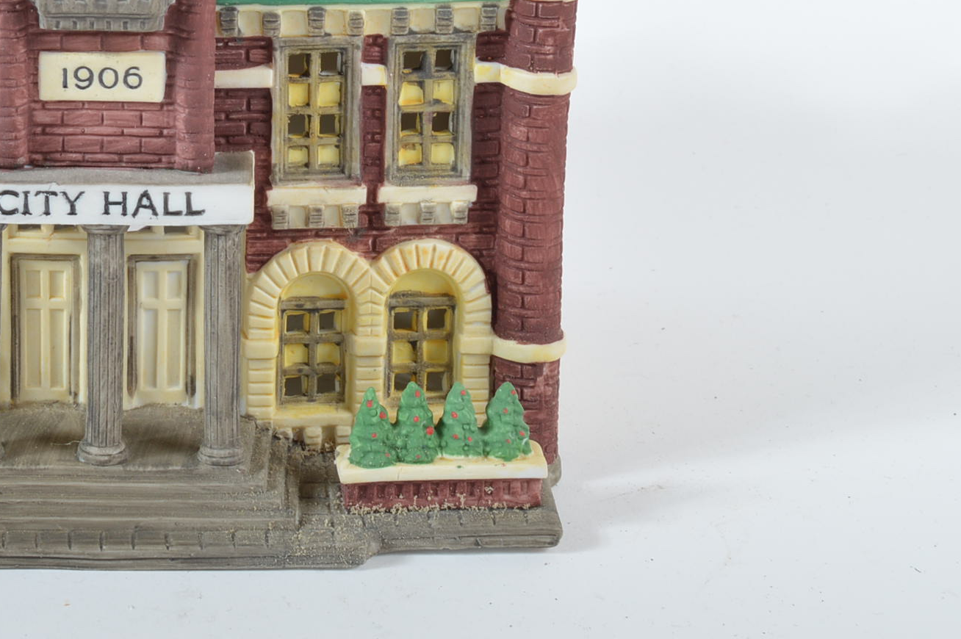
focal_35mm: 93
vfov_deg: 14.3
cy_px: -84
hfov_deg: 21.7
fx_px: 2485
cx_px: 214
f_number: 11
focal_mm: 27
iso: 100
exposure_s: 1/160
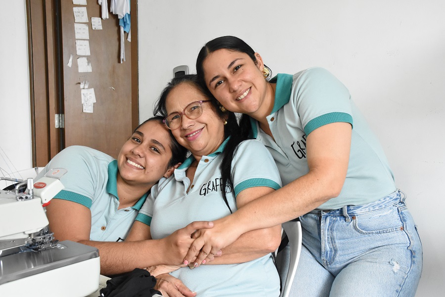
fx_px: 501
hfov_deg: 47.9
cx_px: 222
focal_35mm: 40
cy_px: 148
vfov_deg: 33.0
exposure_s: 1/250
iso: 3200
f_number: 7.1
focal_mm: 27
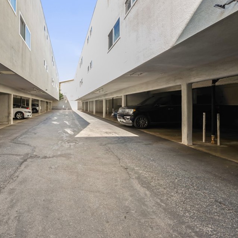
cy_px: 113
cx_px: 72
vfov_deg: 77.6
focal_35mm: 19
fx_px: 148
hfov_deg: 74.3
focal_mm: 14
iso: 100
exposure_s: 1/15
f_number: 14
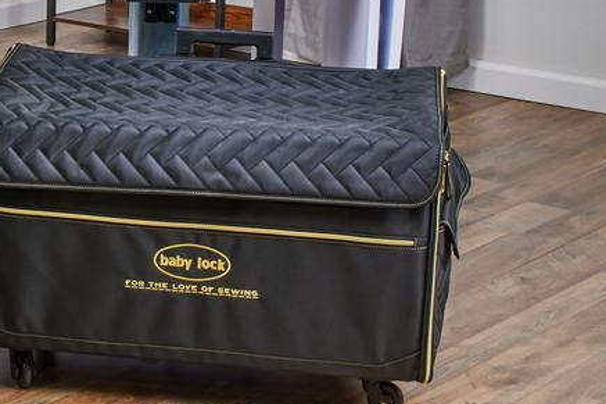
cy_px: 42
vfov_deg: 11.3
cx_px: -60
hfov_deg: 16.5
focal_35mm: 120
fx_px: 2022
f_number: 11
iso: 200
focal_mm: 35
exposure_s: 1/5
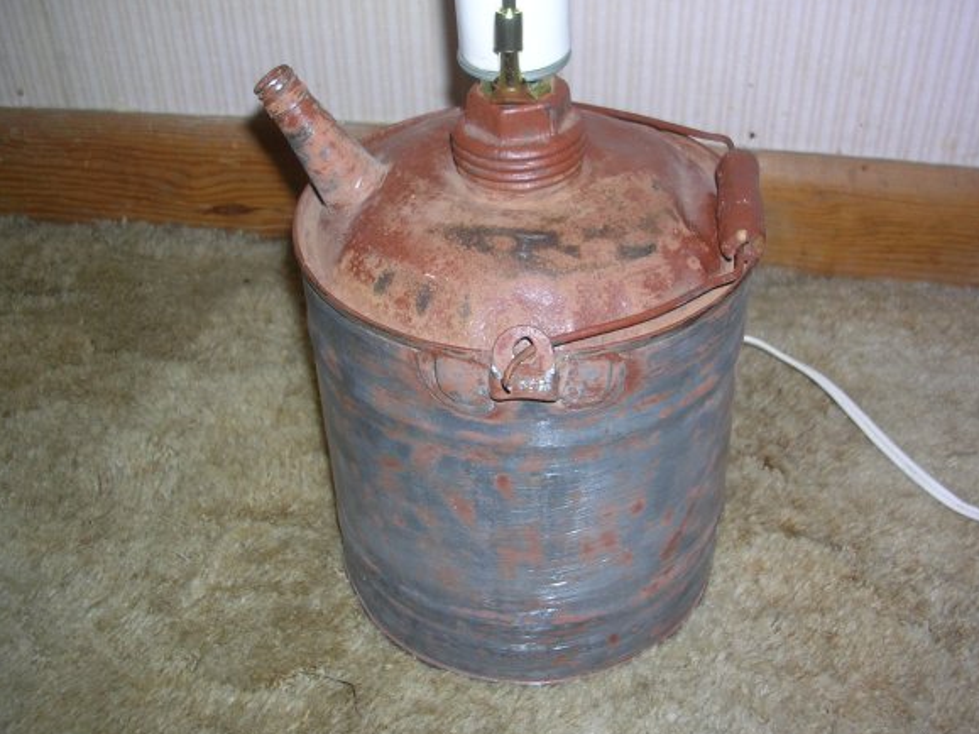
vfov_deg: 34.3
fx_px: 1188
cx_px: 497
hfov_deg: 44.8
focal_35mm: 42
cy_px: 337
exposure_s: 1/60.1
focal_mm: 5.8
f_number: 2.8
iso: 50
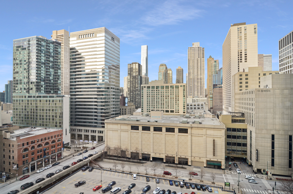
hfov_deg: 90.1
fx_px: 146
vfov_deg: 67.1
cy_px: 97
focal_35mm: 18
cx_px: 146
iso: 100
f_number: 11
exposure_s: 1/20
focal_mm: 12
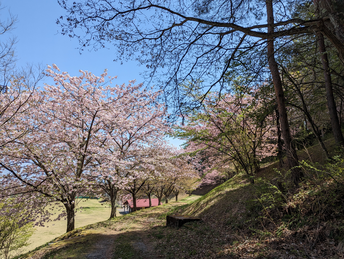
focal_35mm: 24
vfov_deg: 56.9
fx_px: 239
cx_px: 172
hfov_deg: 71.5
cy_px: 130
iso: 44
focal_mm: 6.81
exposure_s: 1/1332
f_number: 1.85
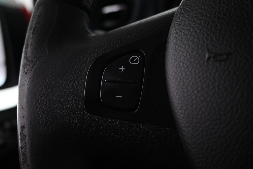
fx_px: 242
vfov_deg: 38.4
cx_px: 126
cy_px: 84
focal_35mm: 34
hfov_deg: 55.1
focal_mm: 23
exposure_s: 1/15
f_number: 4.2
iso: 1600
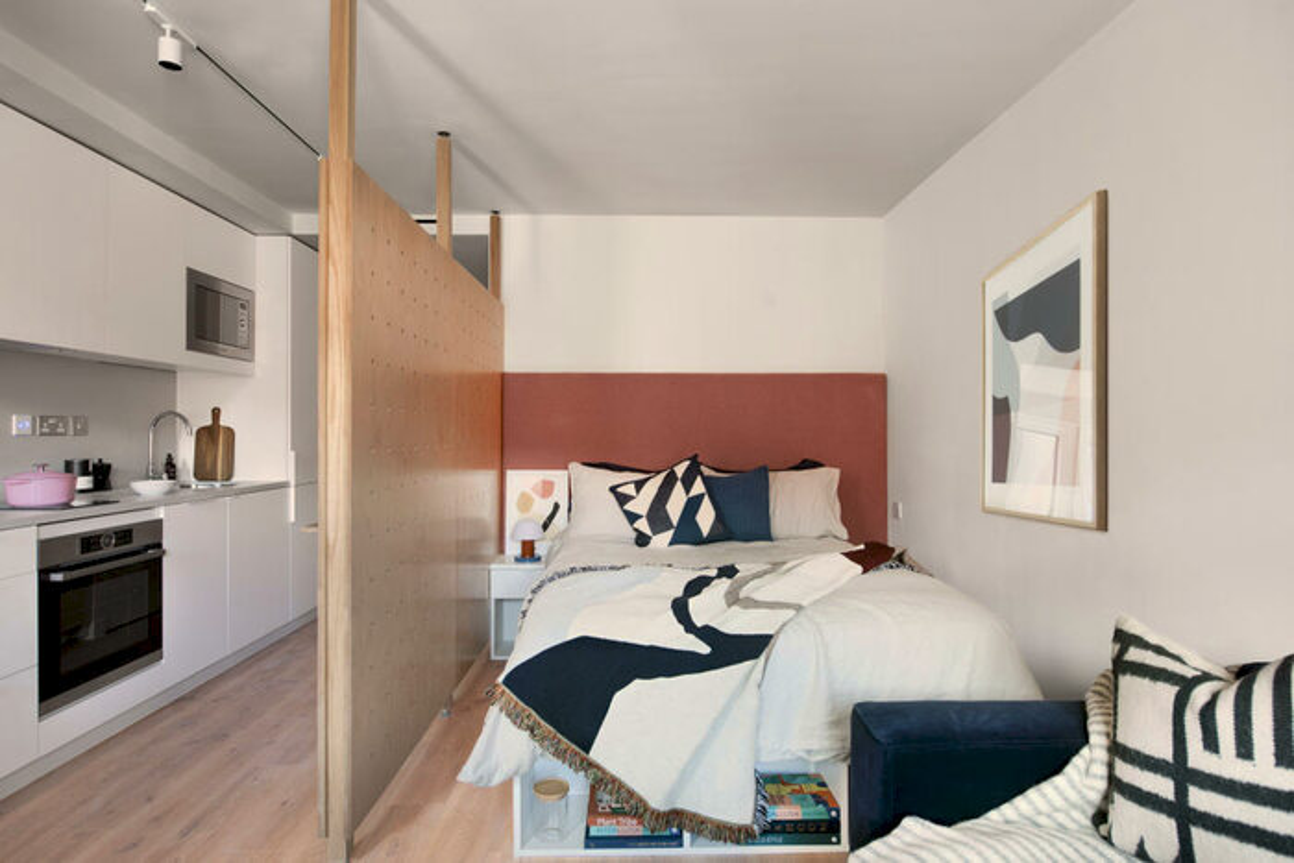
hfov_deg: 86.9
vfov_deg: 64.6
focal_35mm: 19
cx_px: 647
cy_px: 432
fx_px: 683
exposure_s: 1/25
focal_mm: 19
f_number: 5.6
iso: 400
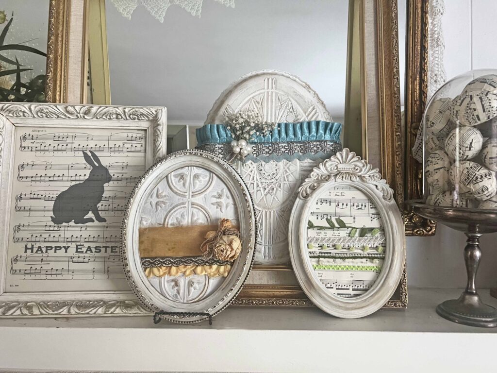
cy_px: 186
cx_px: 248
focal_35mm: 26
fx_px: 373
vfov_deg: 53.1
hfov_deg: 67.3
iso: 400
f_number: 1.5
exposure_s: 1/60
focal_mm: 5.7
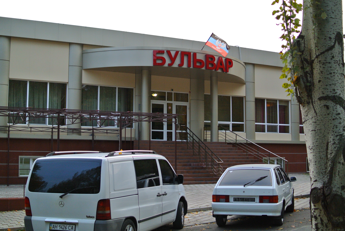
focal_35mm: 49
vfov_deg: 27.6
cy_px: 116
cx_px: 172
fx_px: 470
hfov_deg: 40.3
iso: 250
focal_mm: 18.5
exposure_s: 1/250
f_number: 2
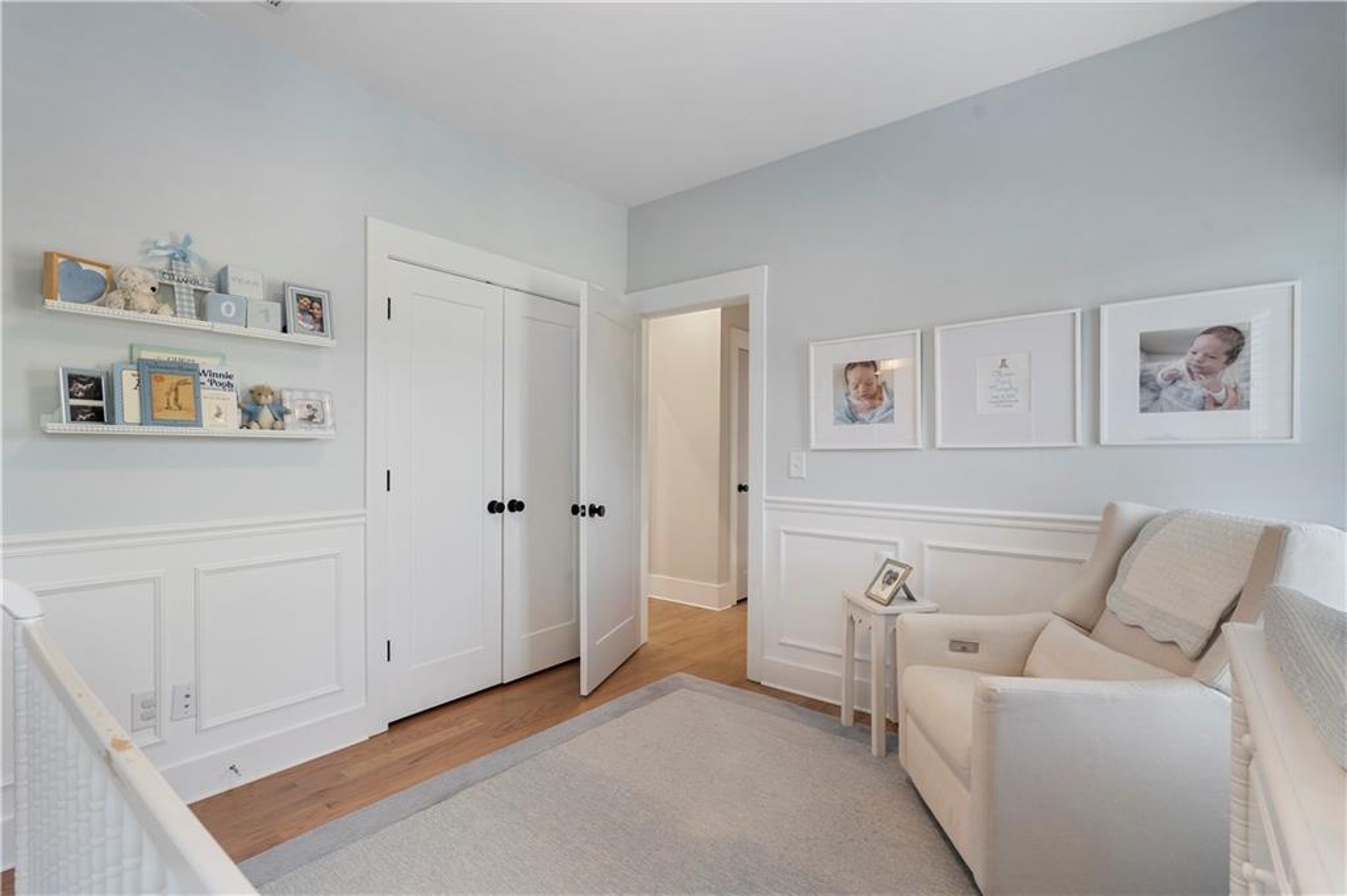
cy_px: 448
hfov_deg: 96.8
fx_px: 598
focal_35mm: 16
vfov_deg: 73.7
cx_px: 674
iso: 640
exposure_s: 1/50
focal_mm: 16
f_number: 8
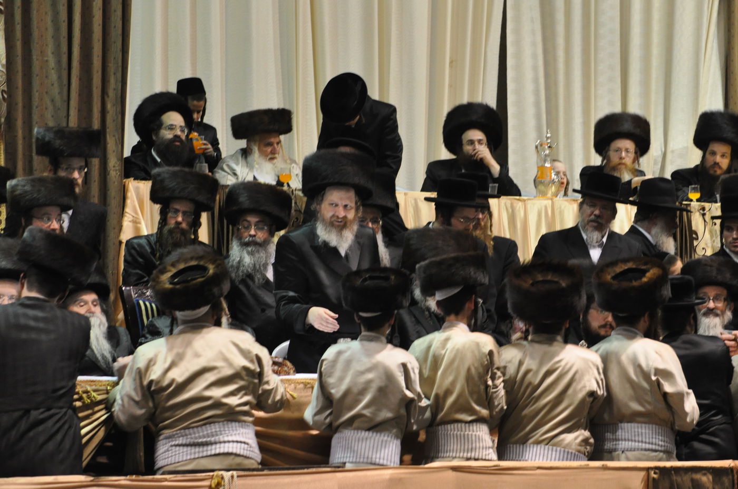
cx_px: 369
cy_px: 244
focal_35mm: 147
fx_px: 3009
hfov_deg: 14.0
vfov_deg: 9.3
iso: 1600
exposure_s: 1/100
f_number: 5.6
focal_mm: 98
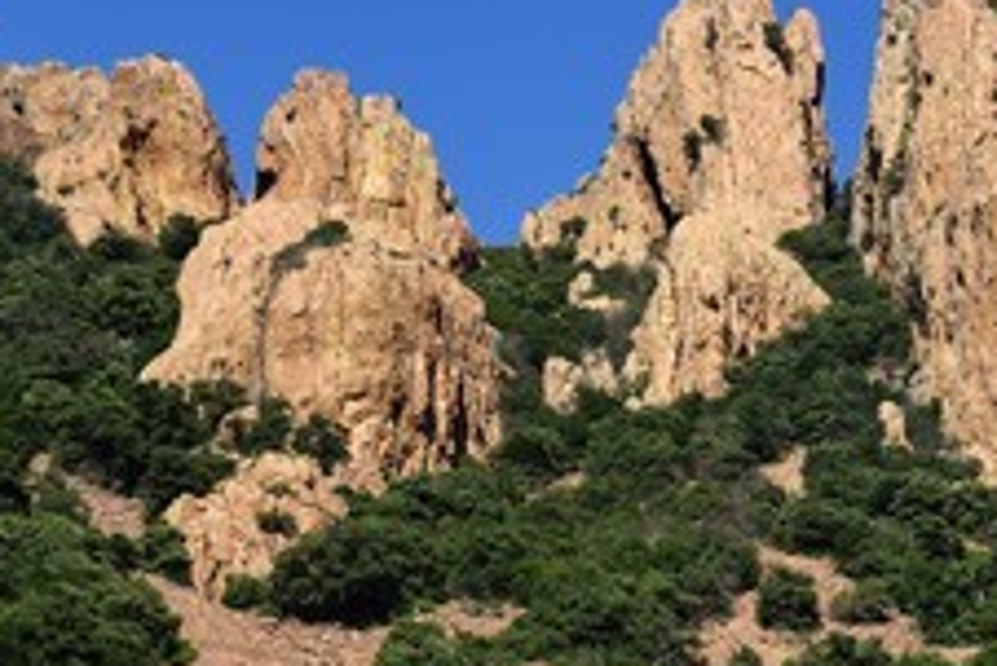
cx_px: 790
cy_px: 379
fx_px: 3602
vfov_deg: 10.6
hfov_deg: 15.7
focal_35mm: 130
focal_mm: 70
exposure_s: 1/250
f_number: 11
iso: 200
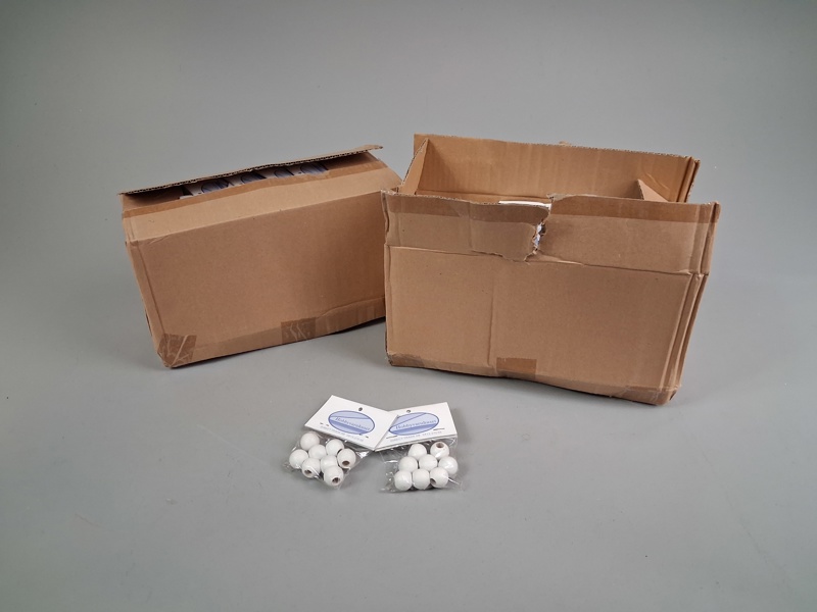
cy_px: 306
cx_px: 408
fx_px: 637
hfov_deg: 65.3
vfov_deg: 51.4
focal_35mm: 27
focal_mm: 4
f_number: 1.8
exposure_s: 1/100
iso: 400
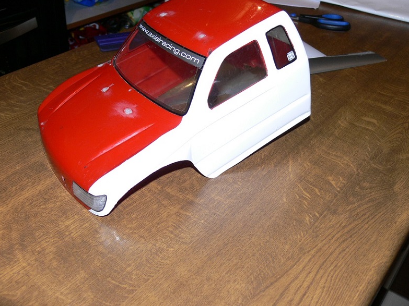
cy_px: 145
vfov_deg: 37.7
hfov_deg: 49.0
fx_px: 449
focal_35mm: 38
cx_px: 206
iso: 100
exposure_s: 1/30
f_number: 2.8
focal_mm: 7.4
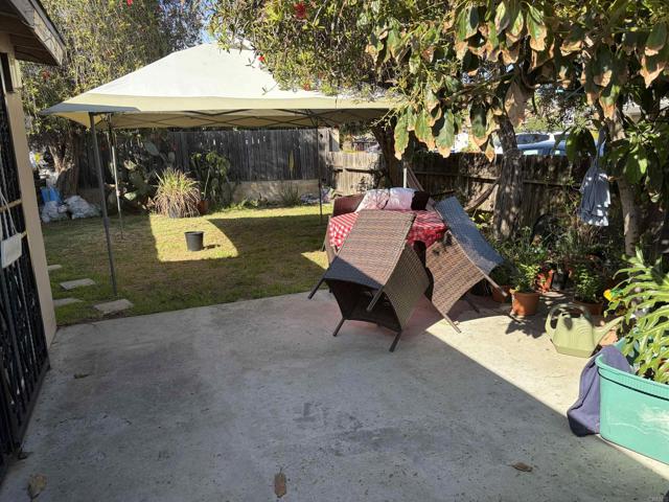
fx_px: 502
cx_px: 334
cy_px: 251
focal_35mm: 26
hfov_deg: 67.3
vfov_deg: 53.1
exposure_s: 1/1311
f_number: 1.6
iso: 64
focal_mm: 5.96
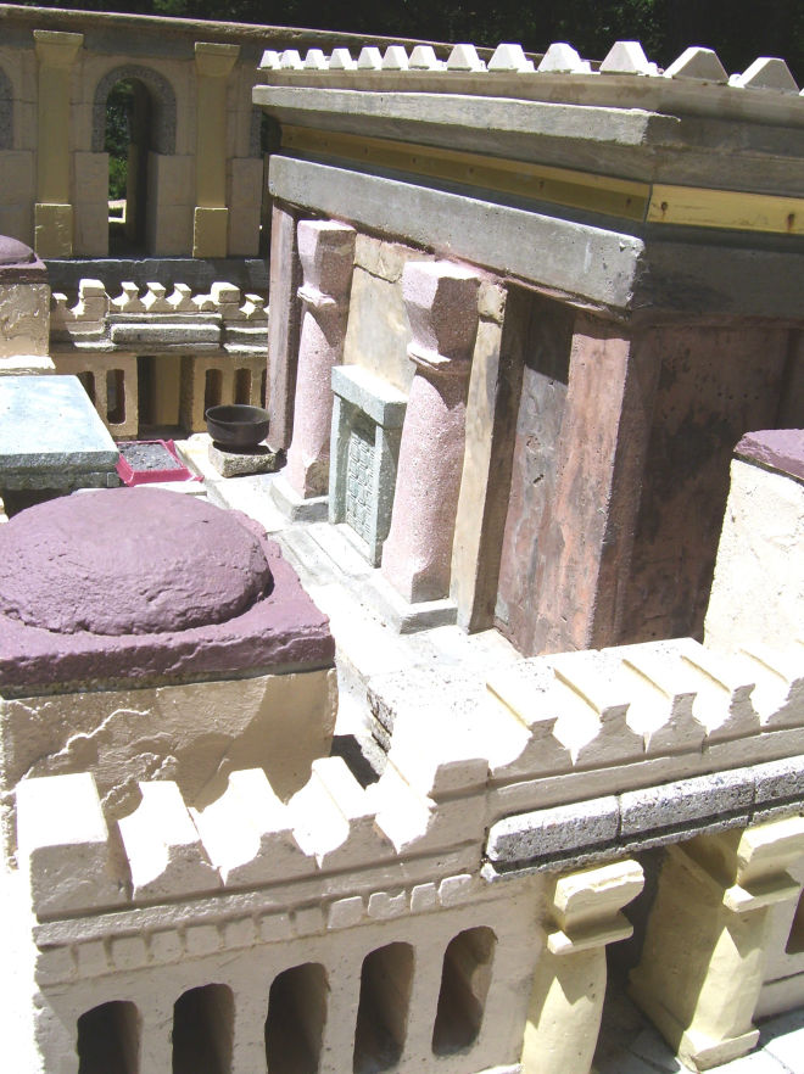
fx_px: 1147
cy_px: 537
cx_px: 402
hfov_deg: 38.6
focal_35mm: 37
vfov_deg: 50.2
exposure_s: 1/750
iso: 80
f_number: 4.8
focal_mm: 6
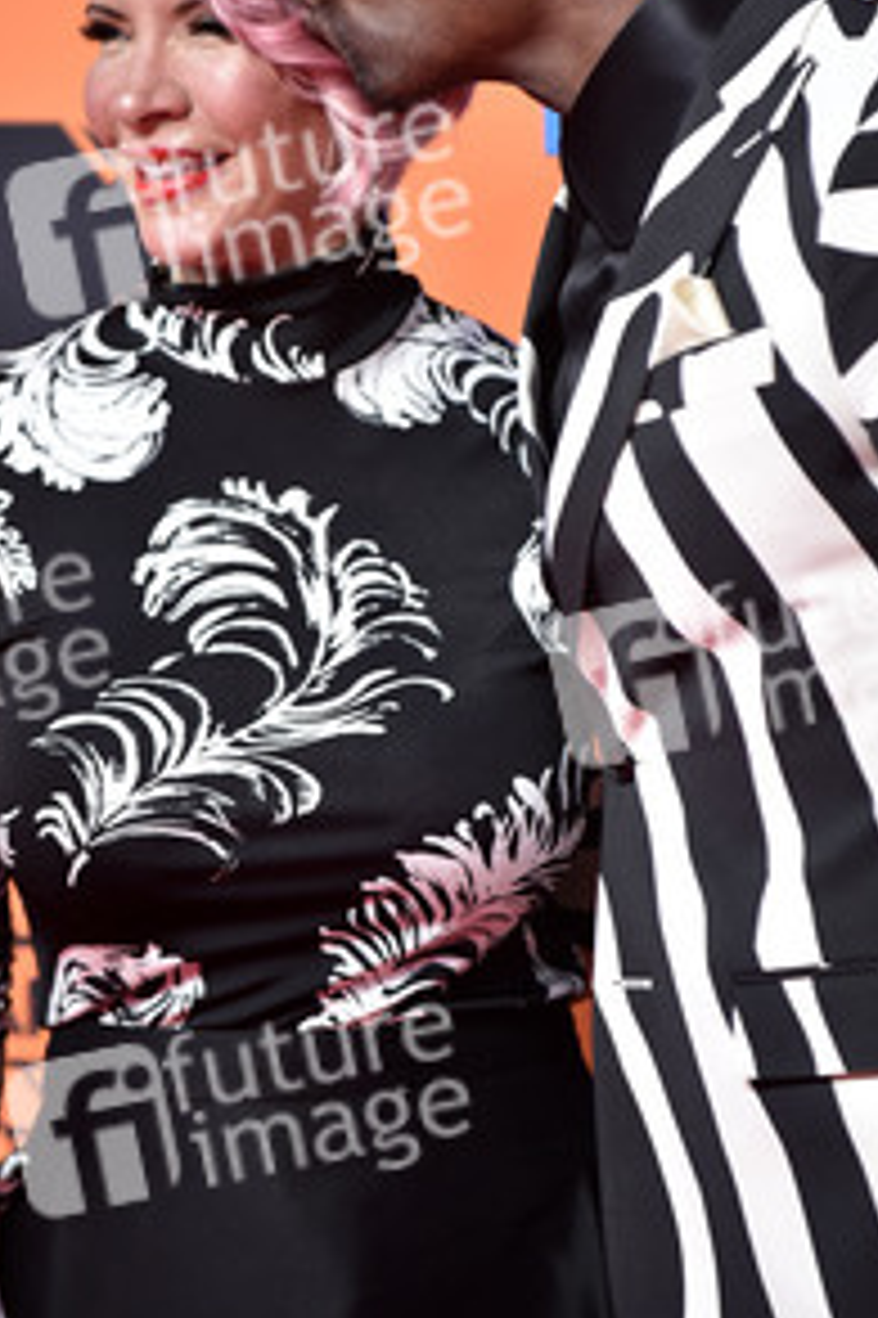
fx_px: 9998
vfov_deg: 7.5
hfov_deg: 5.0
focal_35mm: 273
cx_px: 369
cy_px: 436
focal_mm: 200
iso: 2000
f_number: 3.5
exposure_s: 1/250
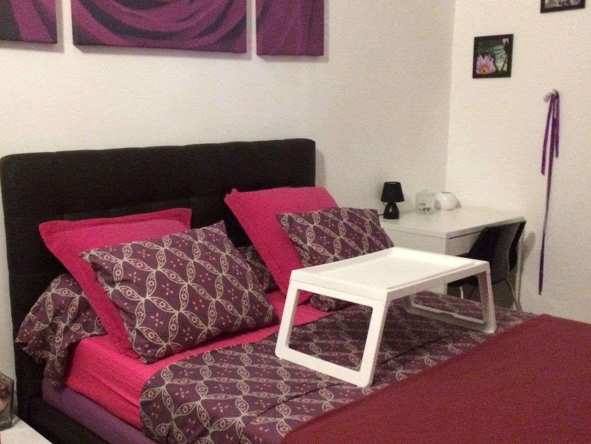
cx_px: 243
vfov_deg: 35.9
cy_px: 239
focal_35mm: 40
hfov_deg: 46.6
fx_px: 683
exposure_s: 1/17
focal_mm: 4.15
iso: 640
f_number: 2.2
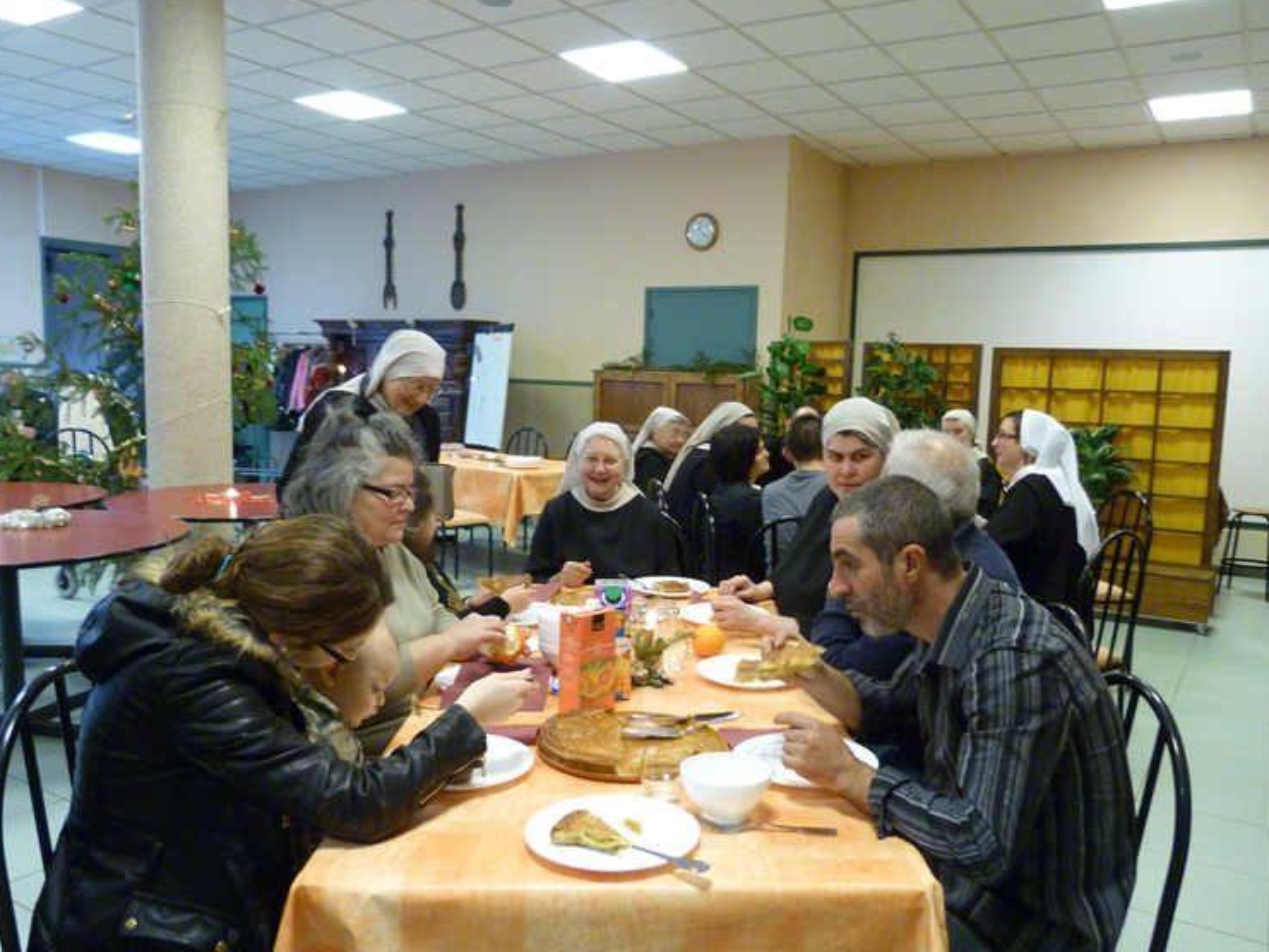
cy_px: 507
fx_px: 990
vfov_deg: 51.3
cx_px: 673
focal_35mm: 27
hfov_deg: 65.3
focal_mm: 4.5
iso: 400
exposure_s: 1/13
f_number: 2.8
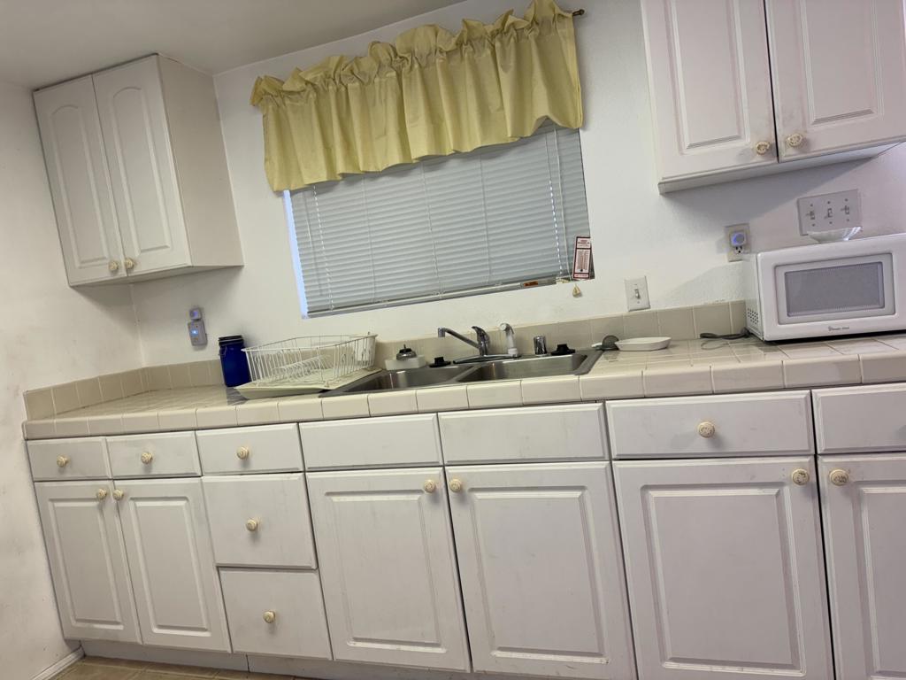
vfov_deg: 56.8
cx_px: 453
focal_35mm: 24
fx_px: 628
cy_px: 340
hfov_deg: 71.6
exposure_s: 1/120
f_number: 1.78
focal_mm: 6.76
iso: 80
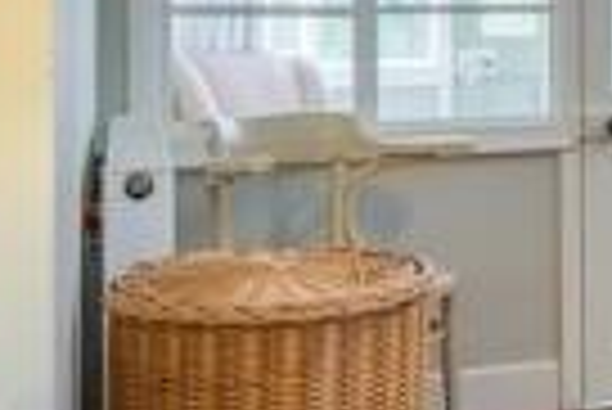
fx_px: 1310
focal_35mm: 77
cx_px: 774
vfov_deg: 17.3
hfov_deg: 23.5
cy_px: -11
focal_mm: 10.8
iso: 160
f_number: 7.1
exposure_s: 1/2.5
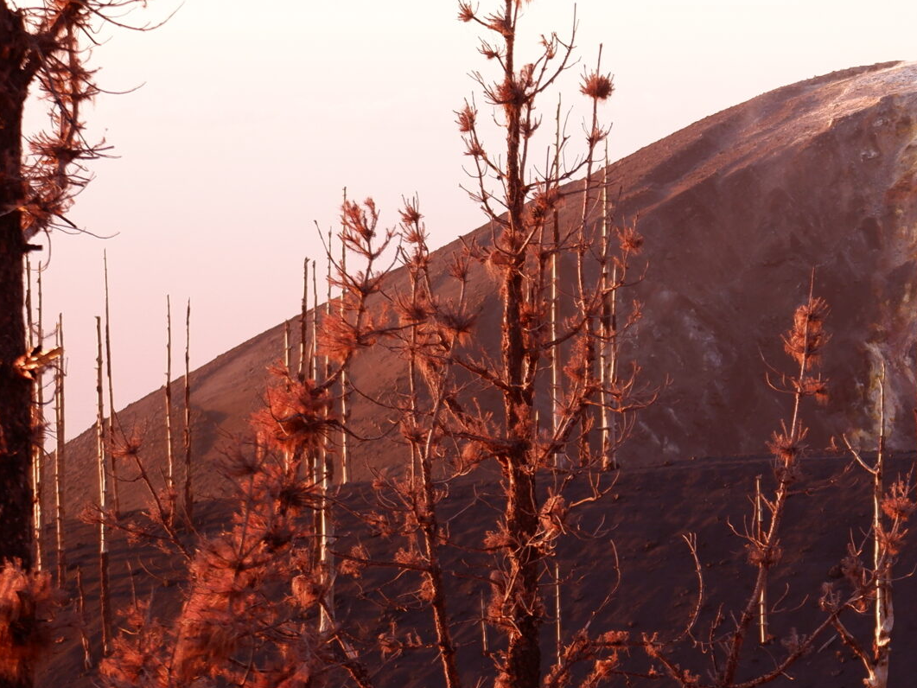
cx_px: 1048
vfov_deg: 8.5
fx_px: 4610
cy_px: 342
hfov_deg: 11.2
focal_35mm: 174
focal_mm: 50
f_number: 3.2
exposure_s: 1/140
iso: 250
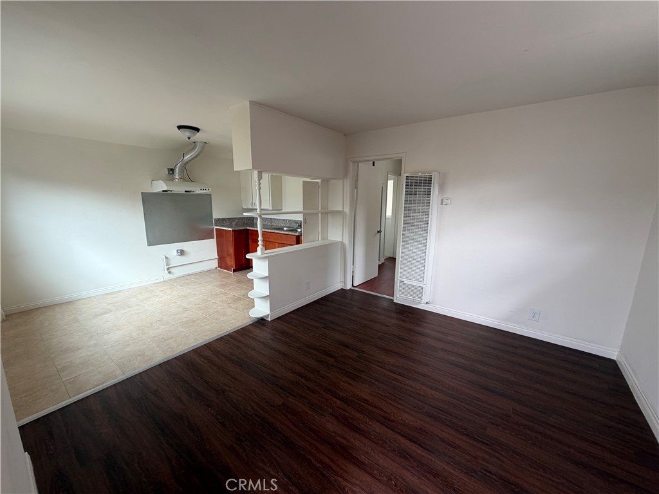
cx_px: 330
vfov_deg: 85.7
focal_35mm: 14
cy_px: 247
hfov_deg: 102.1
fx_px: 267
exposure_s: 1/121
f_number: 2.2
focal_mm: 2.22
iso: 80
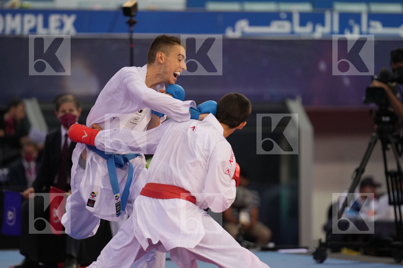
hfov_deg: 7.1
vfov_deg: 4.7
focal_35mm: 292
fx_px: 3269
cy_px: 134
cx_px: 202
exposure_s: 1/1000
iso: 2000
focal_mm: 195
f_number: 2.8
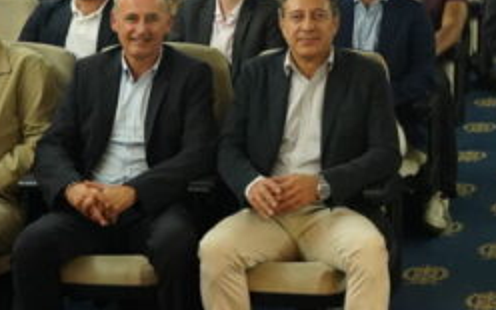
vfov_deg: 12.6
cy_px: -77
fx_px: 1365
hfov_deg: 19.0
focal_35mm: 101
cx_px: 650
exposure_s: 1/125
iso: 2500
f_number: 2.8
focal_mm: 24
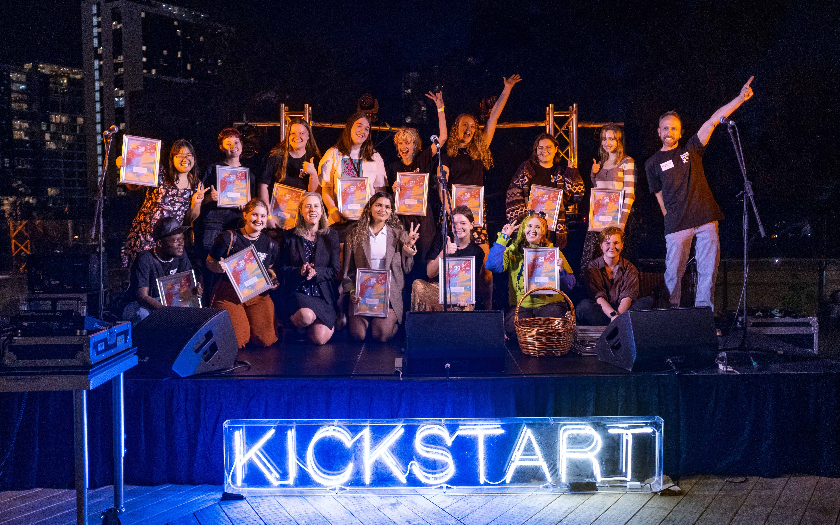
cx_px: 422
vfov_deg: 35.3
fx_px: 824
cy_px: 274
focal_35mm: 36
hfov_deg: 54.0
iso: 1600
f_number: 2
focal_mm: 23
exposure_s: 1/160
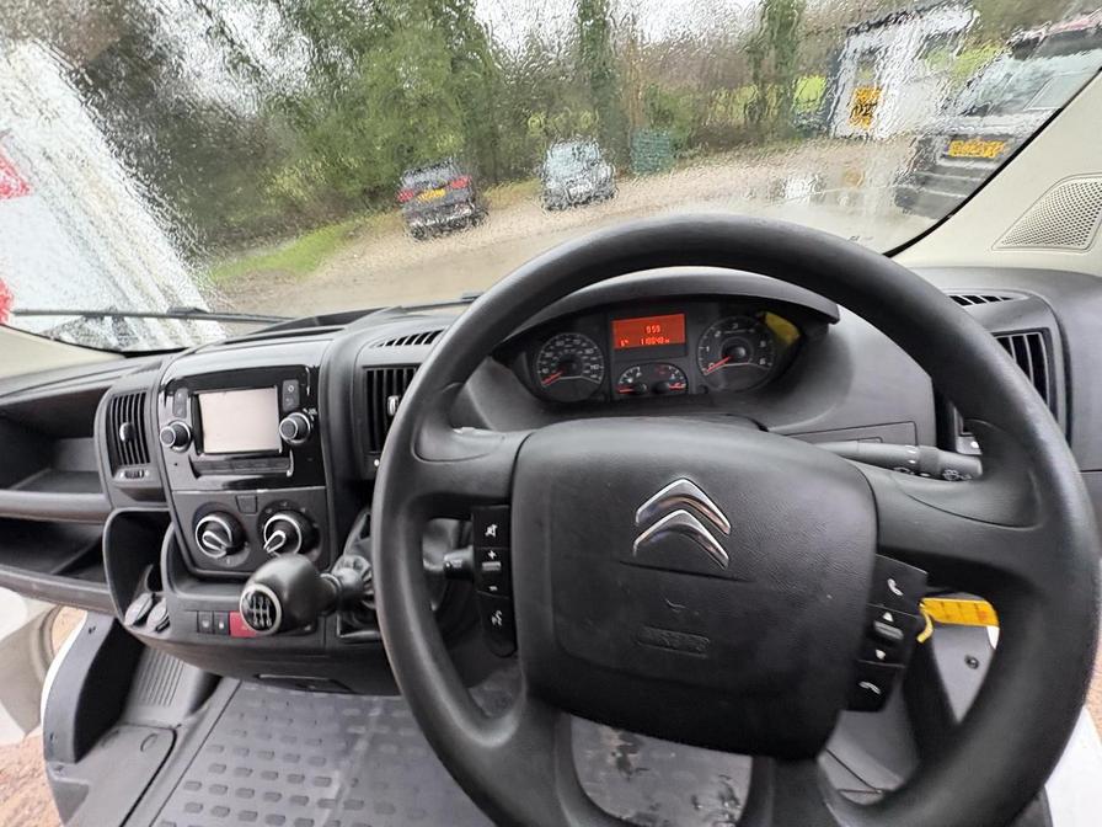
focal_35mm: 14
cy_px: 414
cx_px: 551
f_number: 2.2
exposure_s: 1/60
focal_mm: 2.22
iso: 400
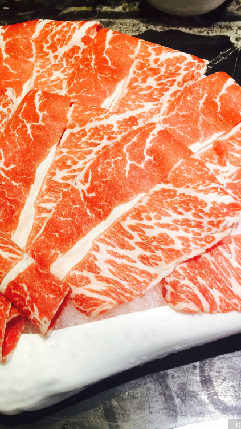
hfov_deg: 27.4
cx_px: 65
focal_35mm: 43
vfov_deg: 47.4
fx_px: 489
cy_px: 217
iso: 100
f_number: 2.2
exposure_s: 1/17
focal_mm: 4.15
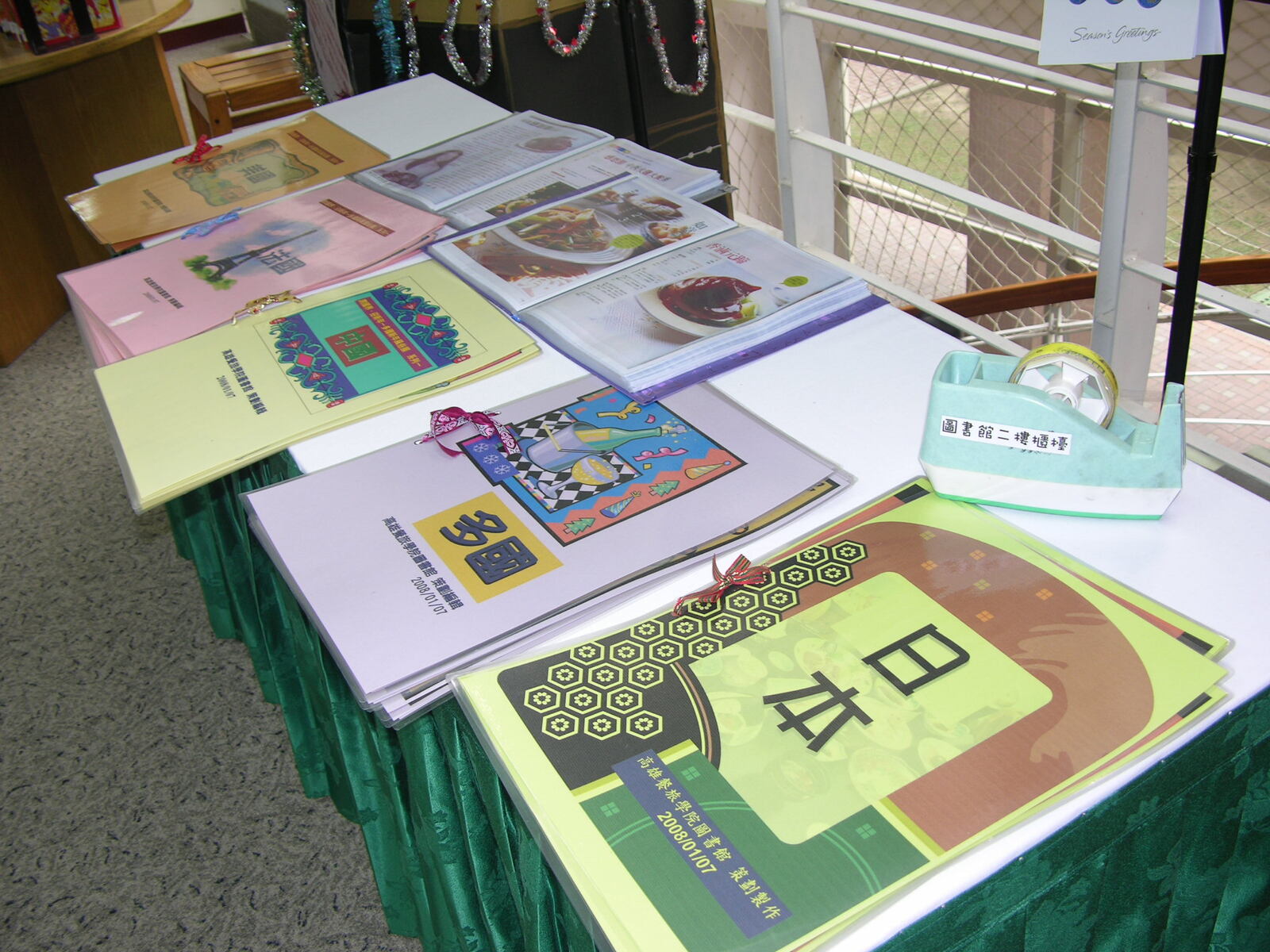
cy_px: 476
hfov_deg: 52.6
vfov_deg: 40.7
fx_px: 1284
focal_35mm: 35
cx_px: 635
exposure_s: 1/30
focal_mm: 8.9
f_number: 2.8
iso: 50
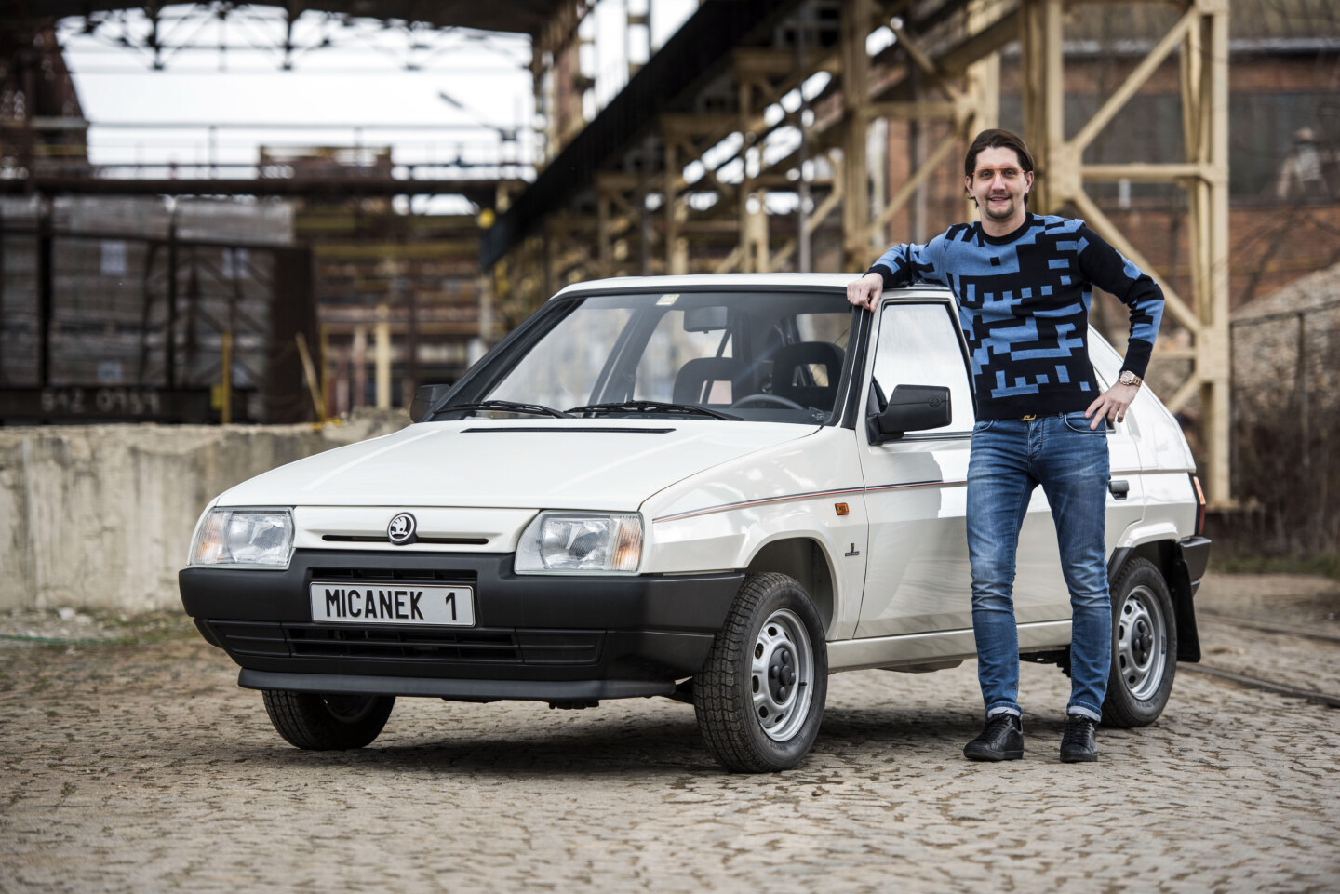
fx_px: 4654
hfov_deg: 16.4
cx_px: 670
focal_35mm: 125
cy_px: 447
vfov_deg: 11.0
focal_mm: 125
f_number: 3.2
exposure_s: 1/200
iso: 200
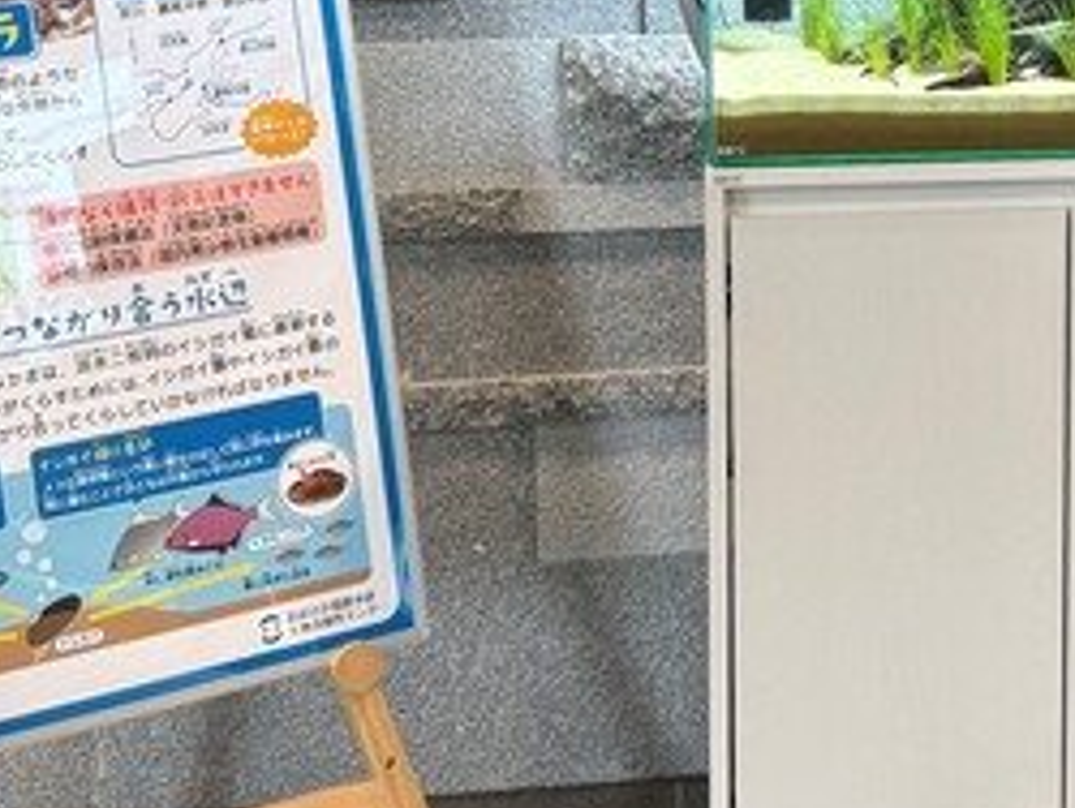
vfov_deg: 31.2
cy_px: 236
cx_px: 507
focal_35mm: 46
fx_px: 1430
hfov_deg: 41.2
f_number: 1.78
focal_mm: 6.76
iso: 200
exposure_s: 1/121
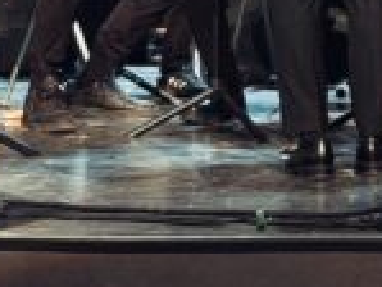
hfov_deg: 8.0
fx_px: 2739
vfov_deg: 5.9
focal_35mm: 248
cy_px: -277
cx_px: 338
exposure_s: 1/50
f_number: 1.78
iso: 200
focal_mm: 6.76
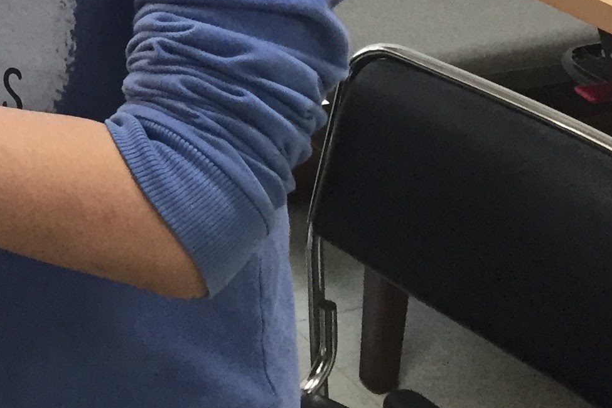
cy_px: -301
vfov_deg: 12.5
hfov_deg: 18.6
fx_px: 1717
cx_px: -204
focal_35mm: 101
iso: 50
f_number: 2.2
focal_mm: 4.15
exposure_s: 1/30
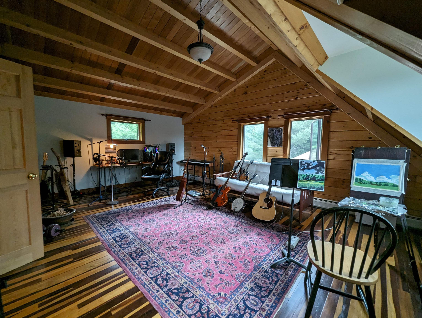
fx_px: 159
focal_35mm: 13
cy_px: 159
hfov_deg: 106.1
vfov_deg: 90.1
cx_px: 211
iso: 176
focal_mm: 1.95
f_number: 2.2
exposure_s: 1/40
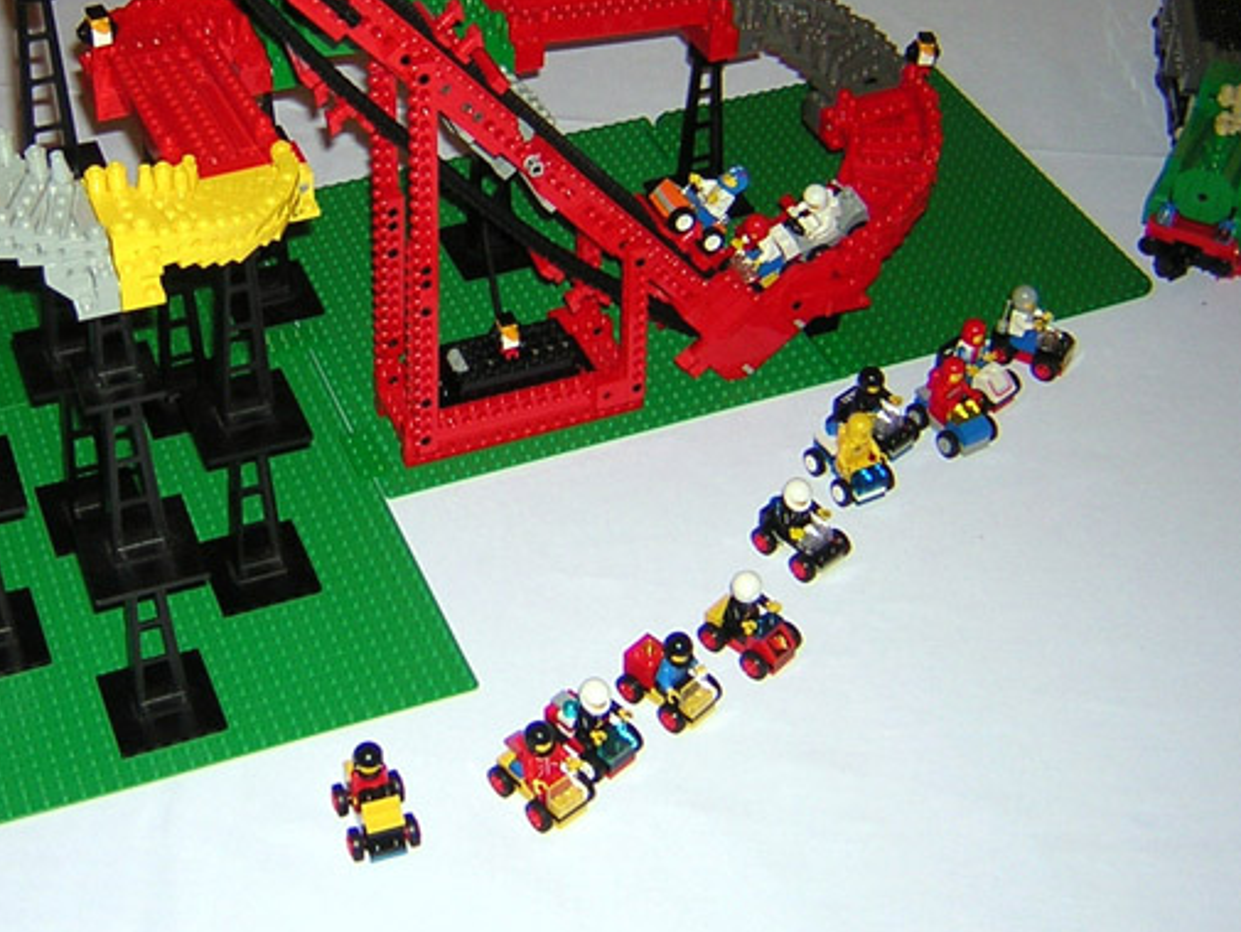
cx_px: 413
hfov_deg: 33.5
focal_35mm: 57
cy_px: 197
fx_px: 2044
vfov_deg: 25.3
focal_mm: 4.7
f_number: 2.6
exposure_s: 1/60.1
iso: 100
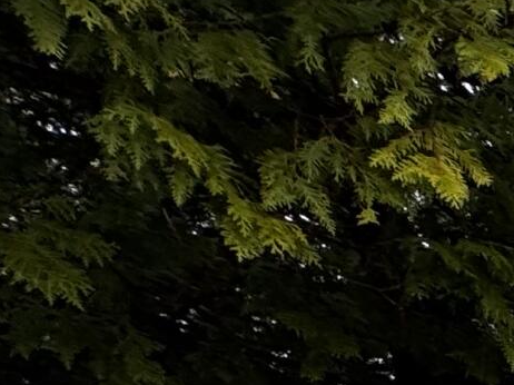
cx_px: 1524
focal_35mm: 91
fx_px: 1351
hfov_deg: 11.7
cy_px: 920
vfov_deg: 12.7
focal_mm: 2.22
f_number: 2.2
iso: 40
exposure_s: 1/207
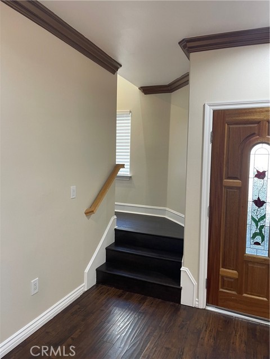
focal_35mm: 25
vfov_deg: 69.4
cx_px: 135
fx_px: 260
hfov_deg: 54.9
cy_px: 180
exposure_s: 1/60
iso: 125
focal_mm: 5.1
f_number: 1.6
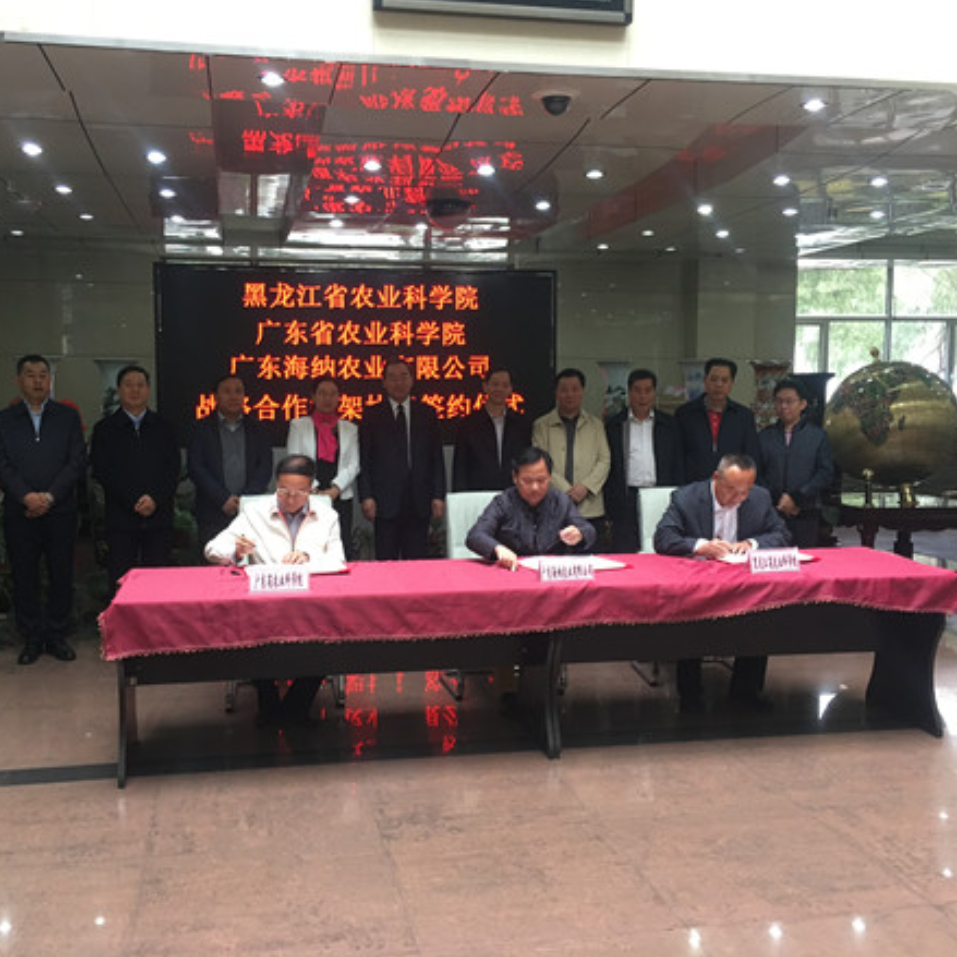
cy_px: 471
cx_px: 434
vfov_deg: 47.2
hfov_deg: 47.2
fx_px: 1095
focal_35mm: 35
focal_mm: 4.15
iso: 64
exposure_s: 1/17
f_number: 2.2
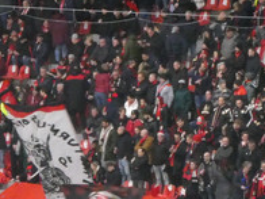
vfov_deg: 2.8
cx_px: 43
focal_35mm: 522
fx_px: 3996
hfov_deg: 3.8
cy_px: 286
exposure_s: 1/80
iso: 1600
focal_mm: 28.7
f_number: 5.5
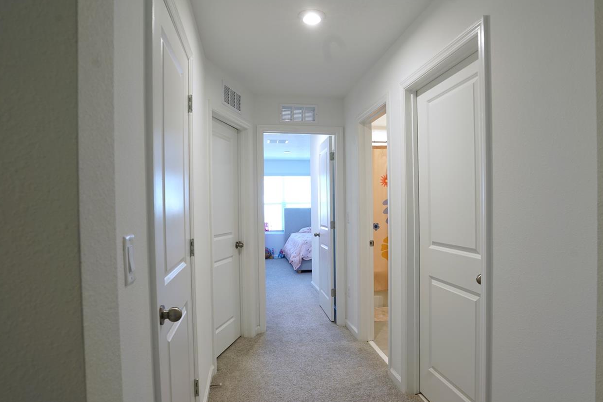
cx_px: 331
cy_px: 216
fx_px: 368
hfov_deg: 78.4
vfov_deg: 57.2
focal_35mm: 22
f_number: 8
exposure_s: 1/4
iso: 125
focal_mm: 17
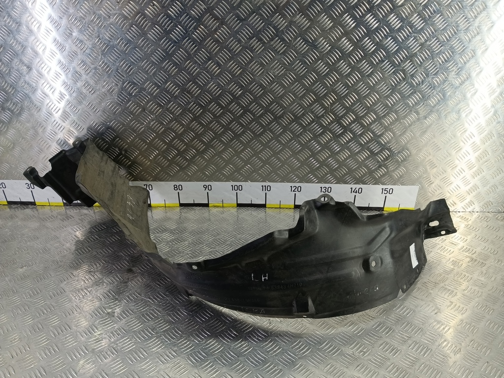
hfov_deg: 73.9
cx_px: 252
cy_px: 189
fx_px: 335
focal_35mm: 23
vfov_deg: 58.9
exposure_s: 1/50
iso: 133
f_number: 1.6
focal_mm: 4.11
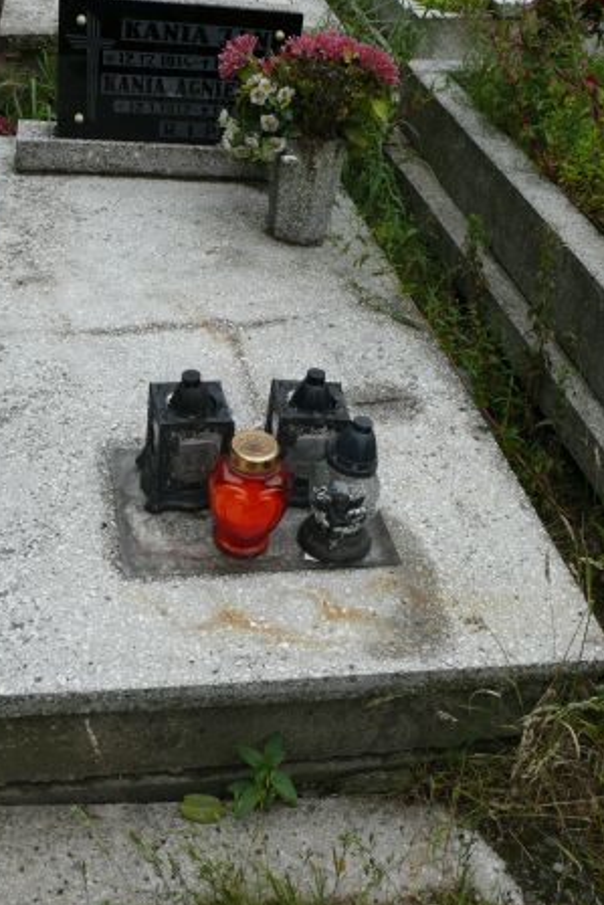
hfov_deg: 34.2
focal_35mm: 39
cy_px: 440
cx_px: 273
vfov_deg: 49.5
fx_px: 981
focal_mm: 7.4
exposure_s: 1/160
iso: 100
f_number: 4
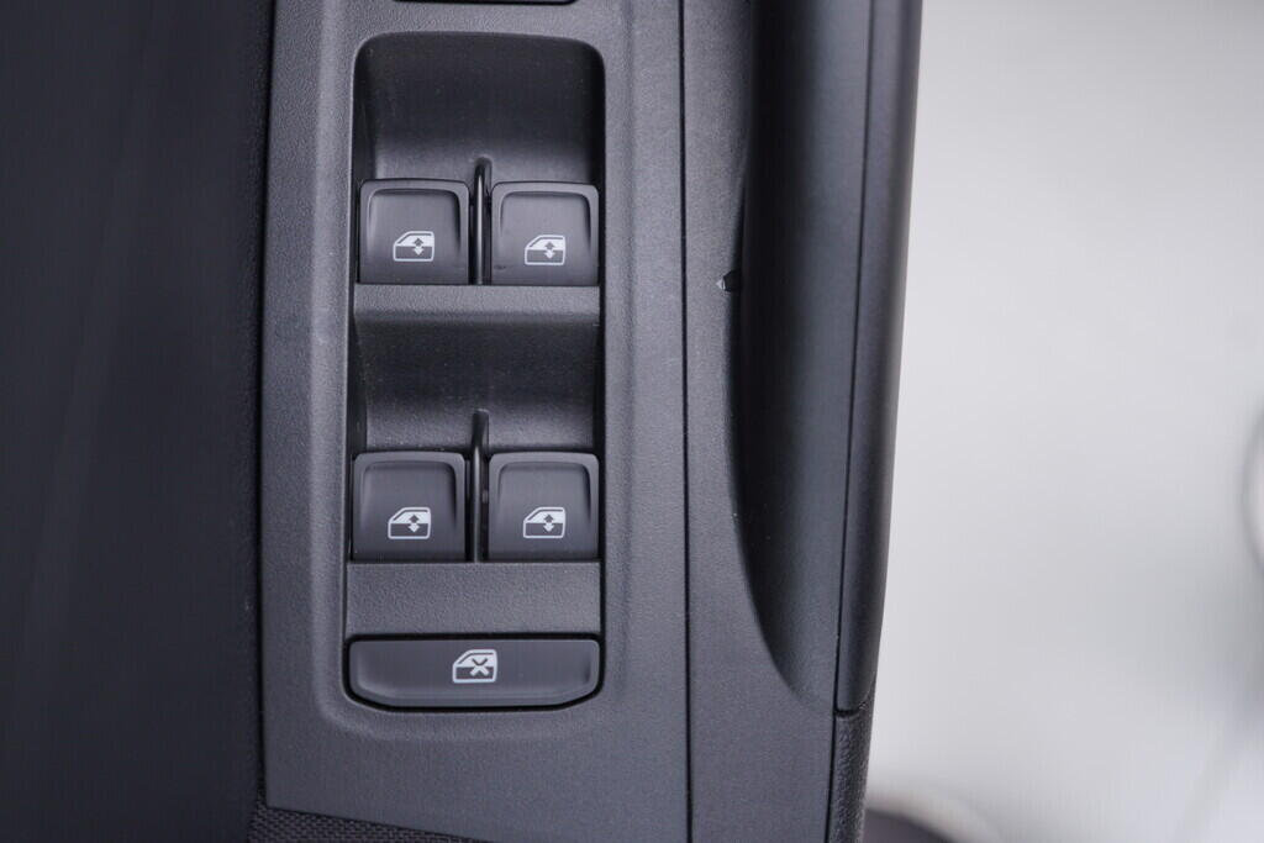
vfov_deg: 36.9
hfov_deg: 53.1
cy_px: 422
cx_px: 632
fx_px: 1264
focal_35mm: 36
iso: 160
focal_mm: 24
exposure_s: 1/40
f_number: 2.8
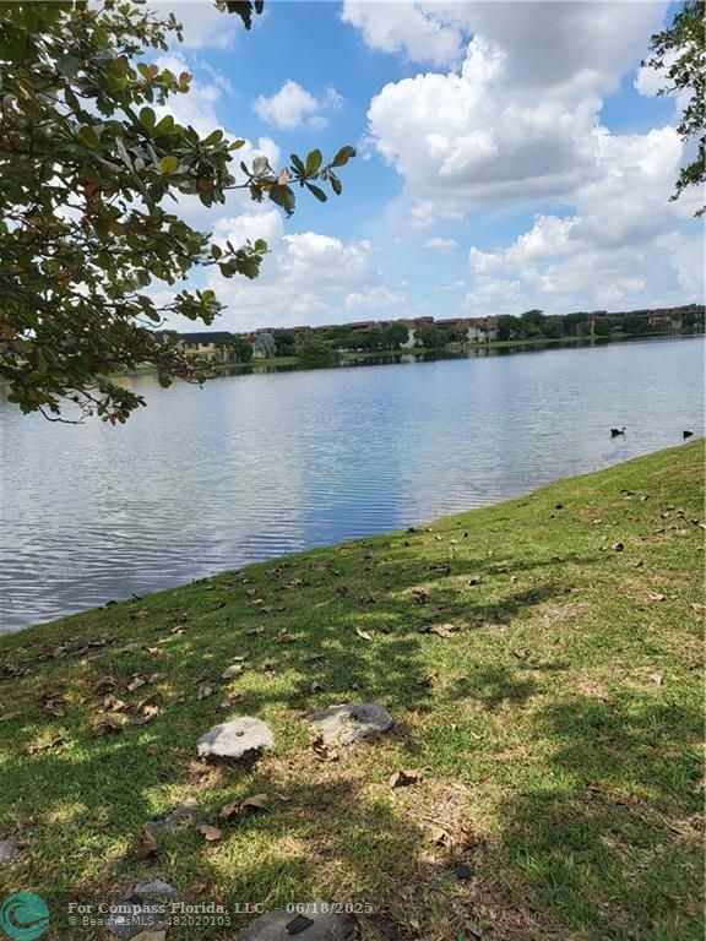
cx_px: 353
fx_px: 707
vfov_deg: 67.3
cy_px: 470
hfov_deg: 53.1
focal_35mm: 26
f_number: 1.8
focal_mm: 4.25
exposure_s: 1/2782
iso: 50
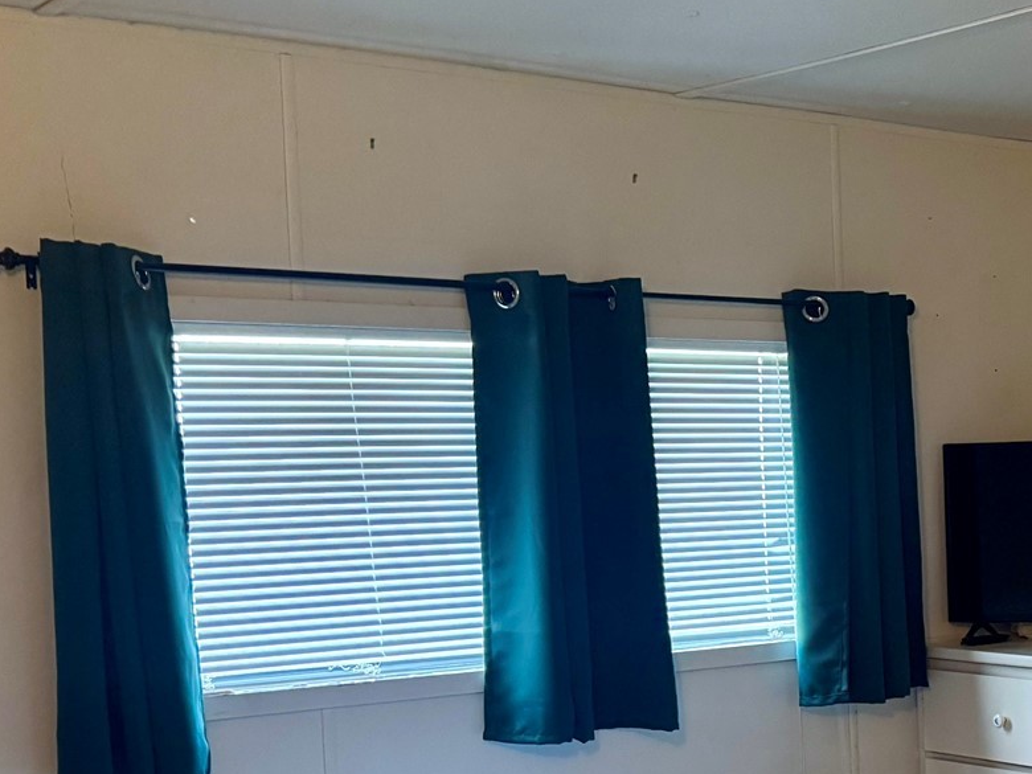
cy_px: 642
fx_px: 1878
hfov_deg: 28.5
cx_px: 1074
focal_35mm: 63
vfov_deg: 22.9
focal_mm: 6.76
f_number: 1.78
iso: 640
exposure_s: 1/60
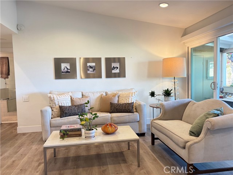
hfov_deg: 67.3
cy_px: 88
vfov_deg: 53.1
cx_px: 116
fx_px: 175
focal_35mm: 26
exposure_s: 1/60
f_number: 1.6
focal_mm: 5.96
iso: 125
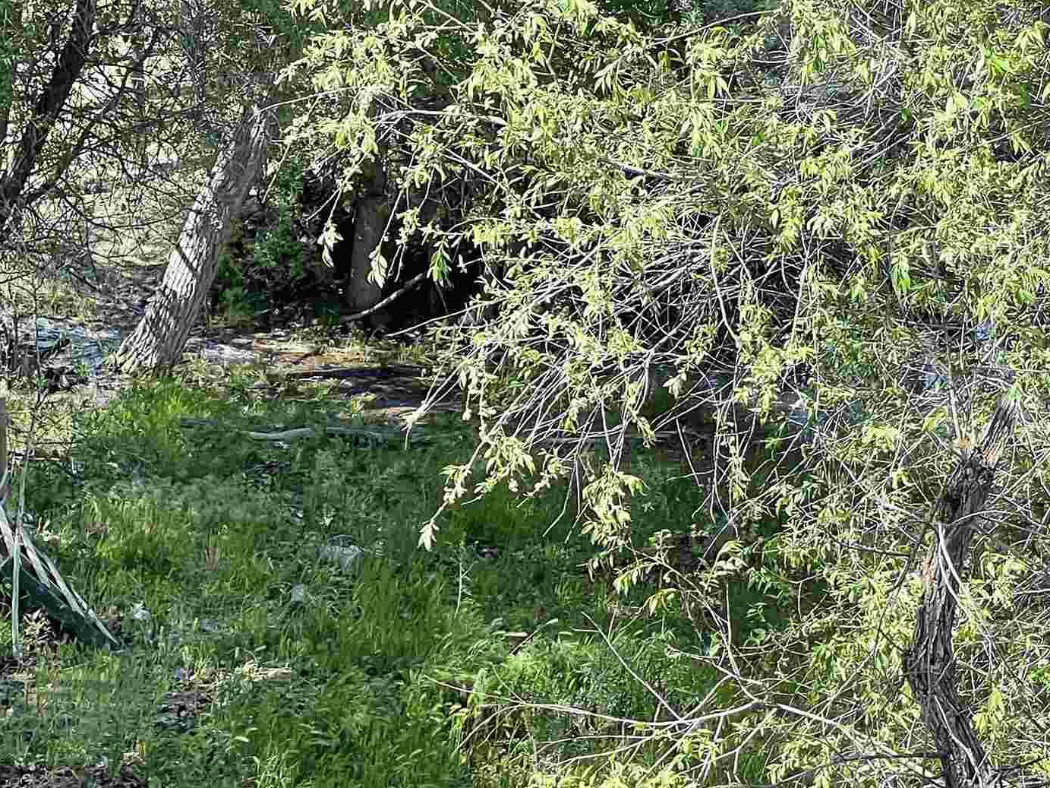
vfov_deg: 8.7
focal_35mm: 171
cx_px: -110
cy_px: 631
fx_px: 5186
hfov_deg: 11.4
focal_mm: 9
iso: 32
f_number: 2.8
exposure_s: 1/157
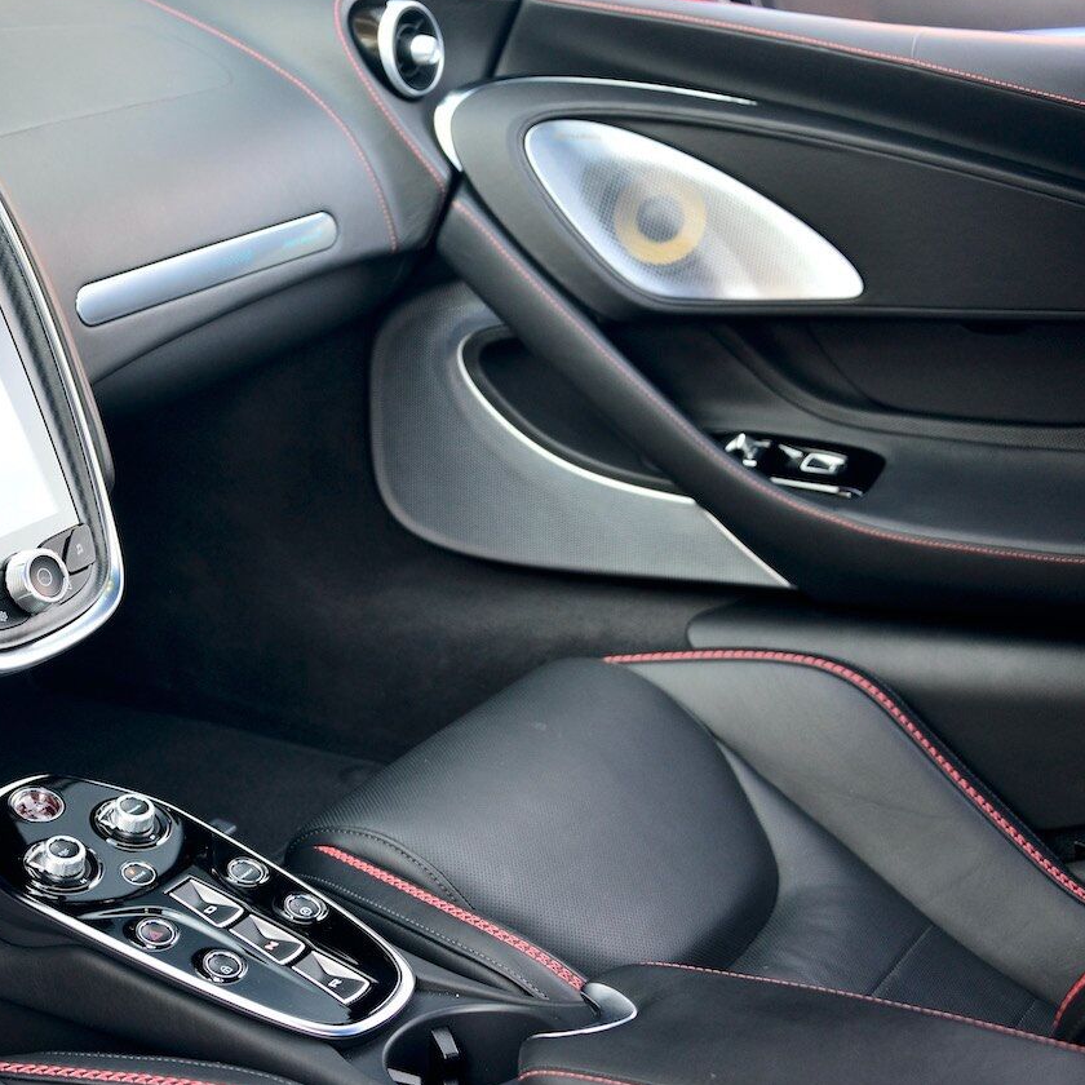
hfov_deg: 29.7
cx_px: 301
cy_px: 537
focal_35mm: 57
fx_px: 2021
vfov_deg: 30.0
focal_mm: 44
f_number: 4.2
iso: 500
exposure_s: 1/60
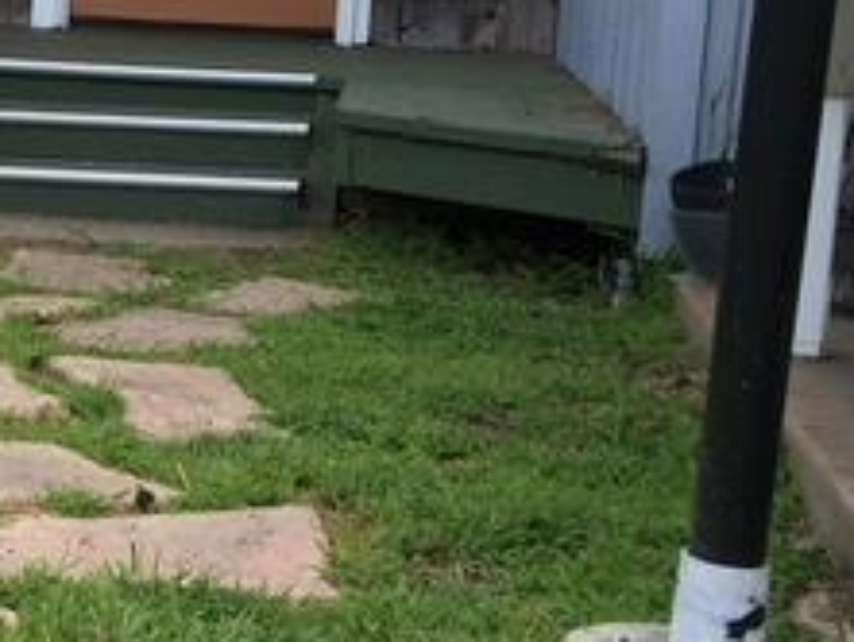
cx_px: -278
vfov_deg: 17.5
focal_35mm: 84
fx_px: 2073
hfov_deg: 21.0
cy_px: 147
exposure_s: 1/60
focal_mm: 4.15
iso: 25
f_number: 2.2
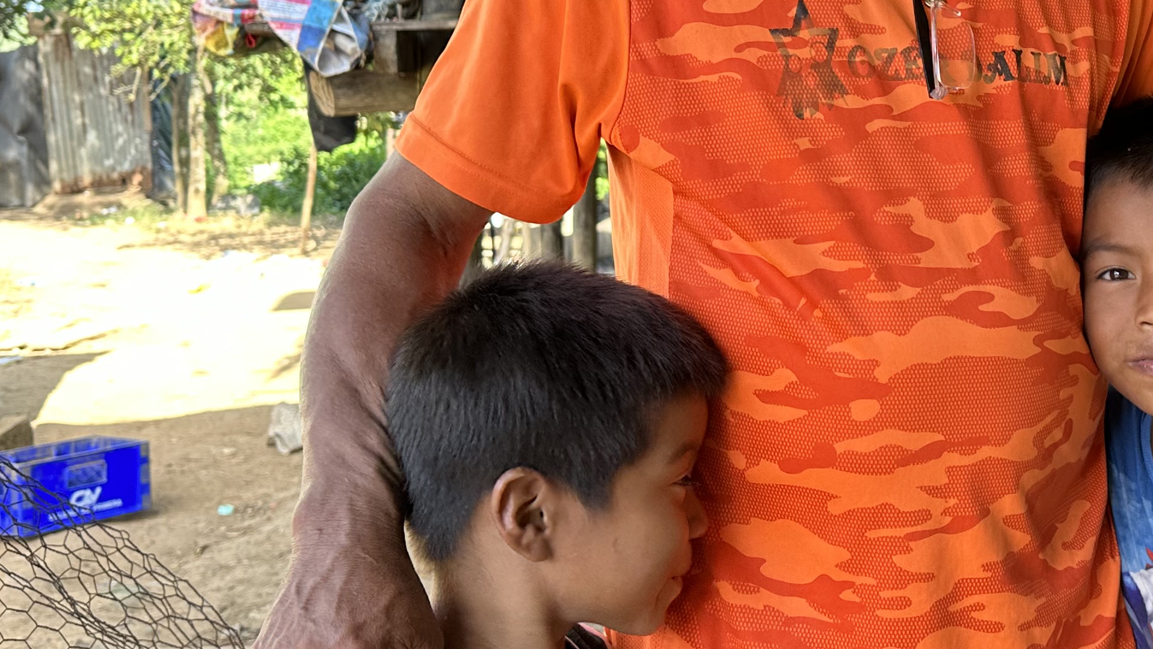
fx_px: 1681
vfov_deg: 21.5
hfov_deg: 36.2
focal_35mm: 55
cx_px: 970
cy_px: 125
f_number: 1.78
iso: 80
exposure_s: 1/208
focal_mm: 6.86
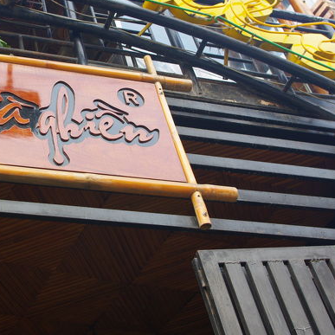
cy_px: 155
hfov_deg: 28.1
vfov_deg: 28.6
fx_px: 657
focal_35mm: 60
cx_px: 74
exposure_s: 1/60
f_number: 5.6
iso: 200
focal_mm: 28.13
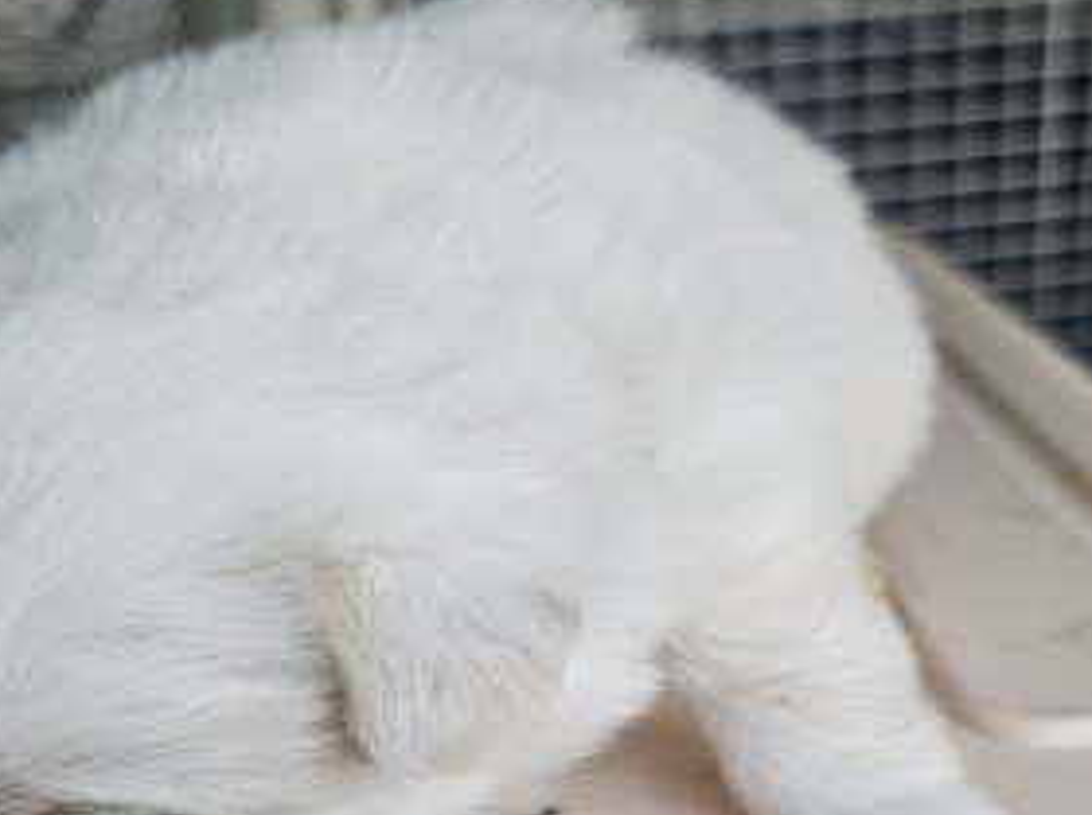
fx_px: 1165
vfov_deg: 37.7
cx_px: 410
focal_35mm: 37
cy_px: 599
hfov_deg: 49.7
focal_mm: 6.3
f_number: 1.7
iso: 800
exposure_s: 1/172
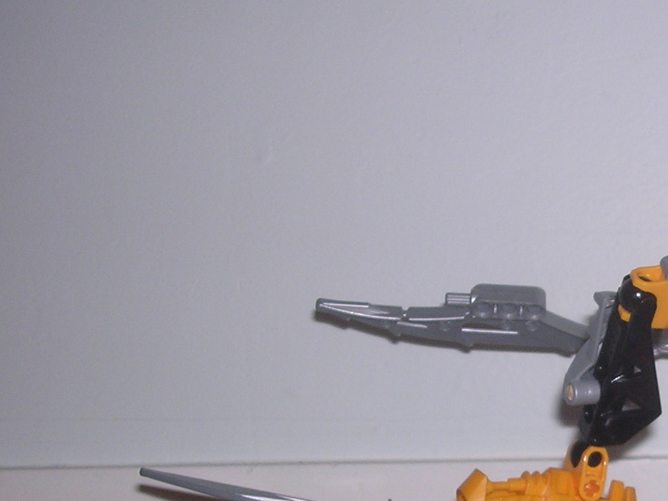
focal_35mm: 77
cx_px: 656
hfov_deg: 24.3
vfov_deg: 18.9
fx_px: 1486
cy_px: 434
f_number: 2.8
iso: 100
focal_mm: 5.8
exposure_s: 1/60.1
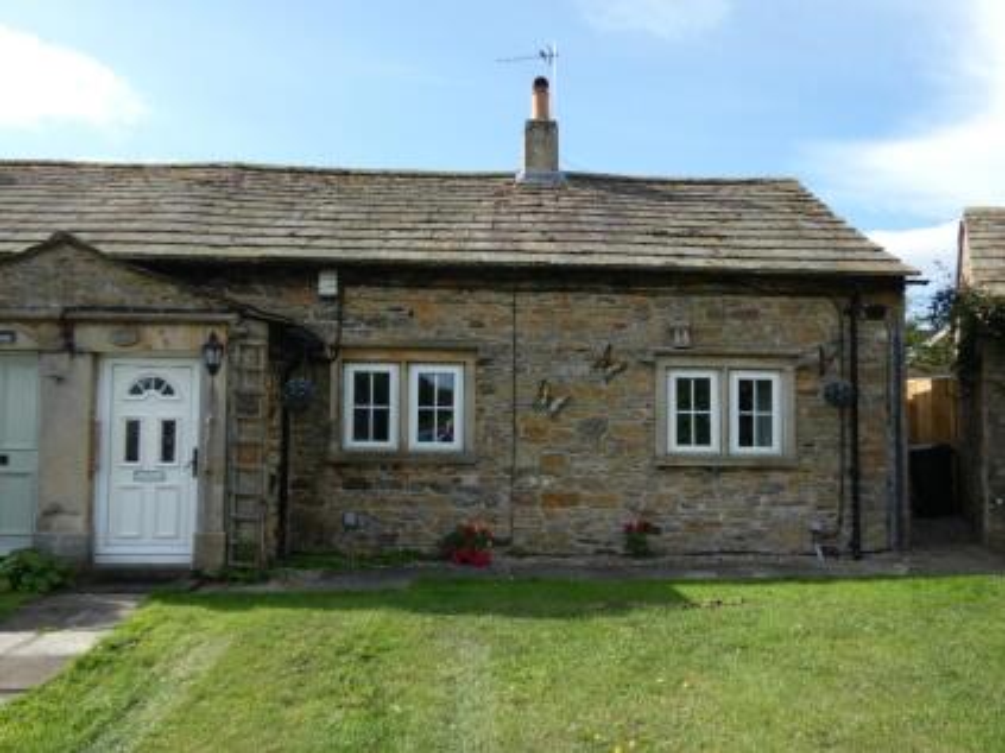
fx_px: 900
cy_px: 376
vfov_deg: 45.4
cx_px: 502
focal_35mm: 31
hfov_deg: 58.4
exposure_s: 1/640
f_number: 3.3
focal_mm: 5.5
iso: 80
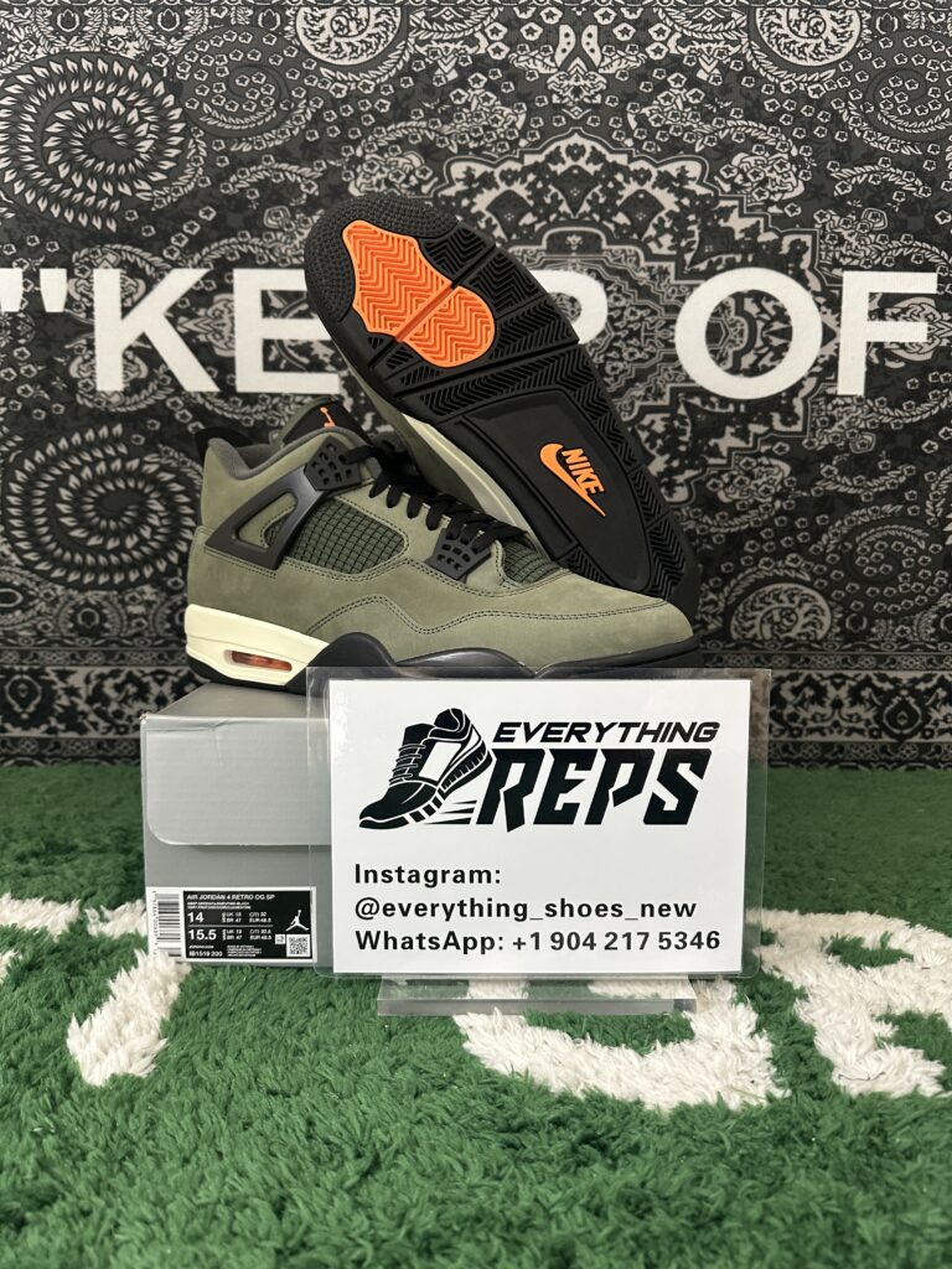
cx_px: 476
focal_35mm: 24
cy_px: 634
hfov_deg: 56.8
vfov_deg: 71.6
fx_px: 880
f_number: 1.78
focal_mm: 6.86
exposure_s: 1/50
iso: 320
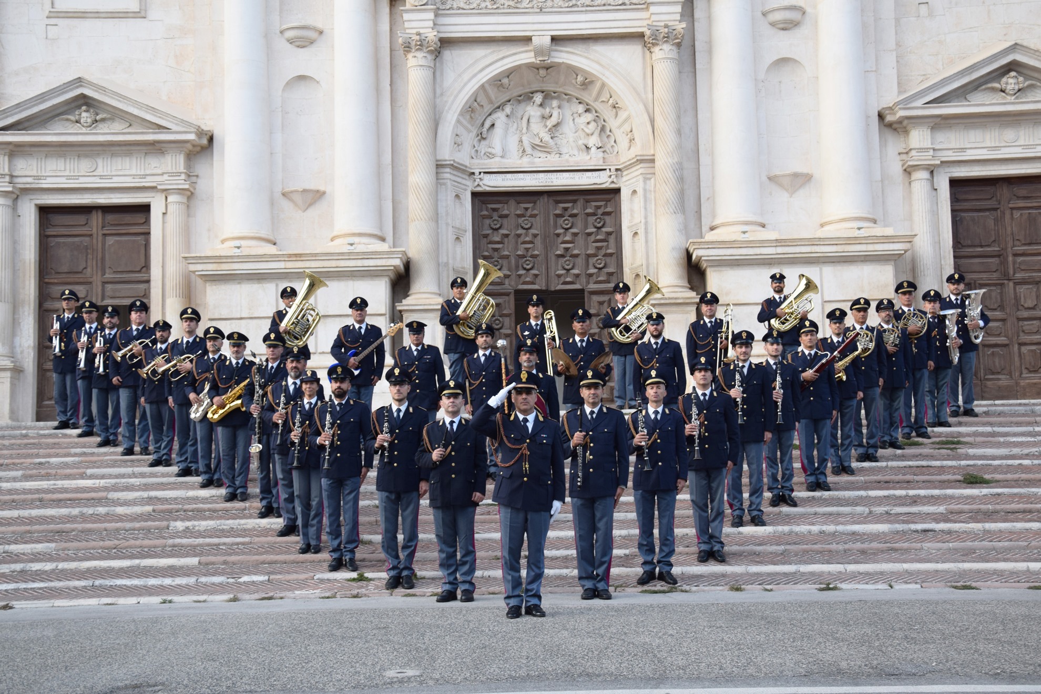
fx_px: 1388
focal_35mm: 48
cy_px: 347
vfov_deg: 28.1
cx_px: 520
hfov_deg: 41.1
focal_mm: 32
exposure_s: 1/160
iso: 400
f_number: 6.3
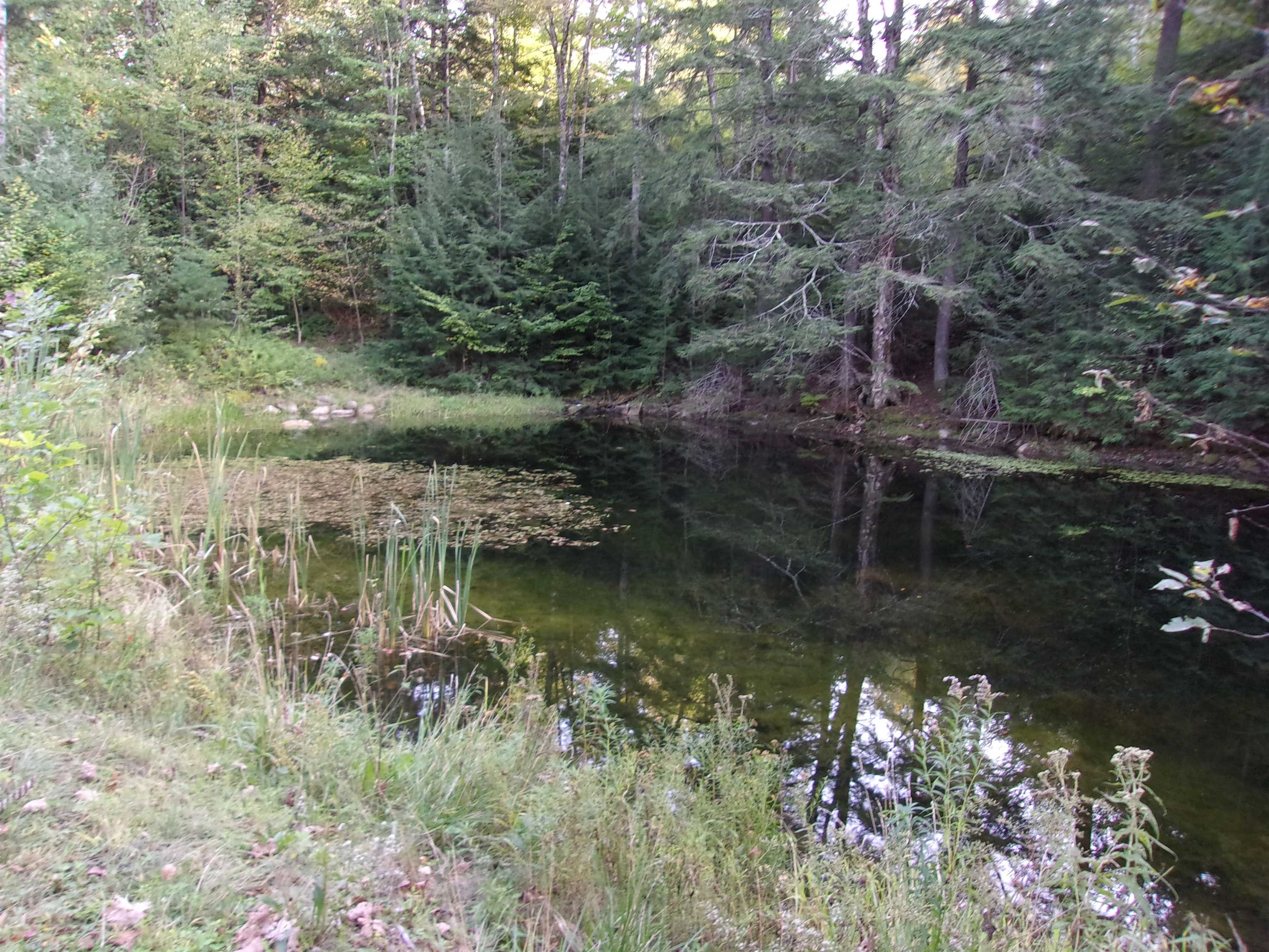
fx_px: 990
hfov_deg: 65.3
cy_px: 476
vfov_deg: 51.4
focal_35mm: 27
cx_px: 634
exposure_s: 1/34
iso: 121
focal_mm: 4.9
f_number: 3
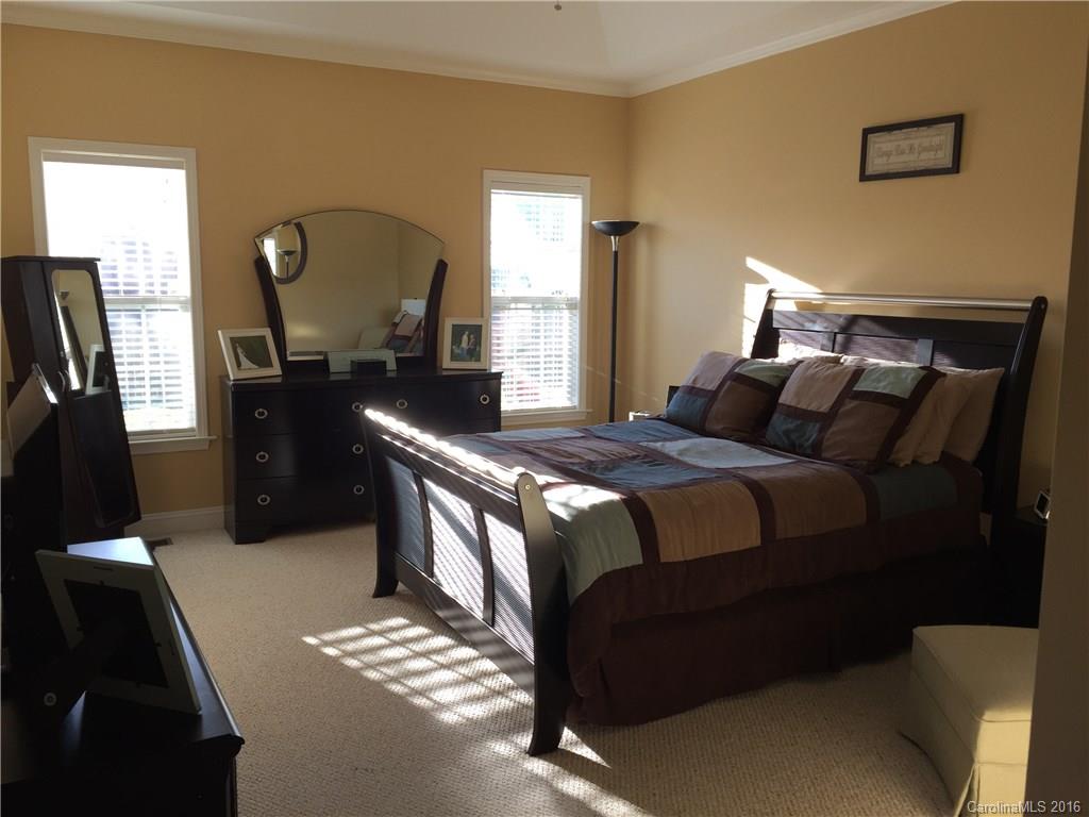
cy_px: 408
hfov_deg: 61.7
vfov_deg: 48.2
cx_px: 544
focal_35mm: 29
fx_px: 912
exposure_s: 1/60
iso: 32
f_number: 2.2
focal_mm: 4.15
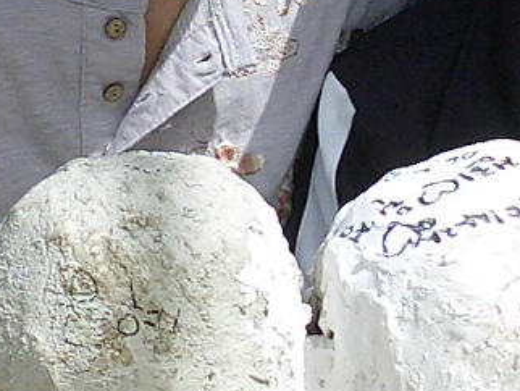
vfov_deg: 10.0
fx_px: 2210
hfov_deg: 13.4
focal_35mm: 147
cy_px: -63
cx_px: 318
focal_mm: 5.6
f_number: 3.5
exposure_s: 1/1000
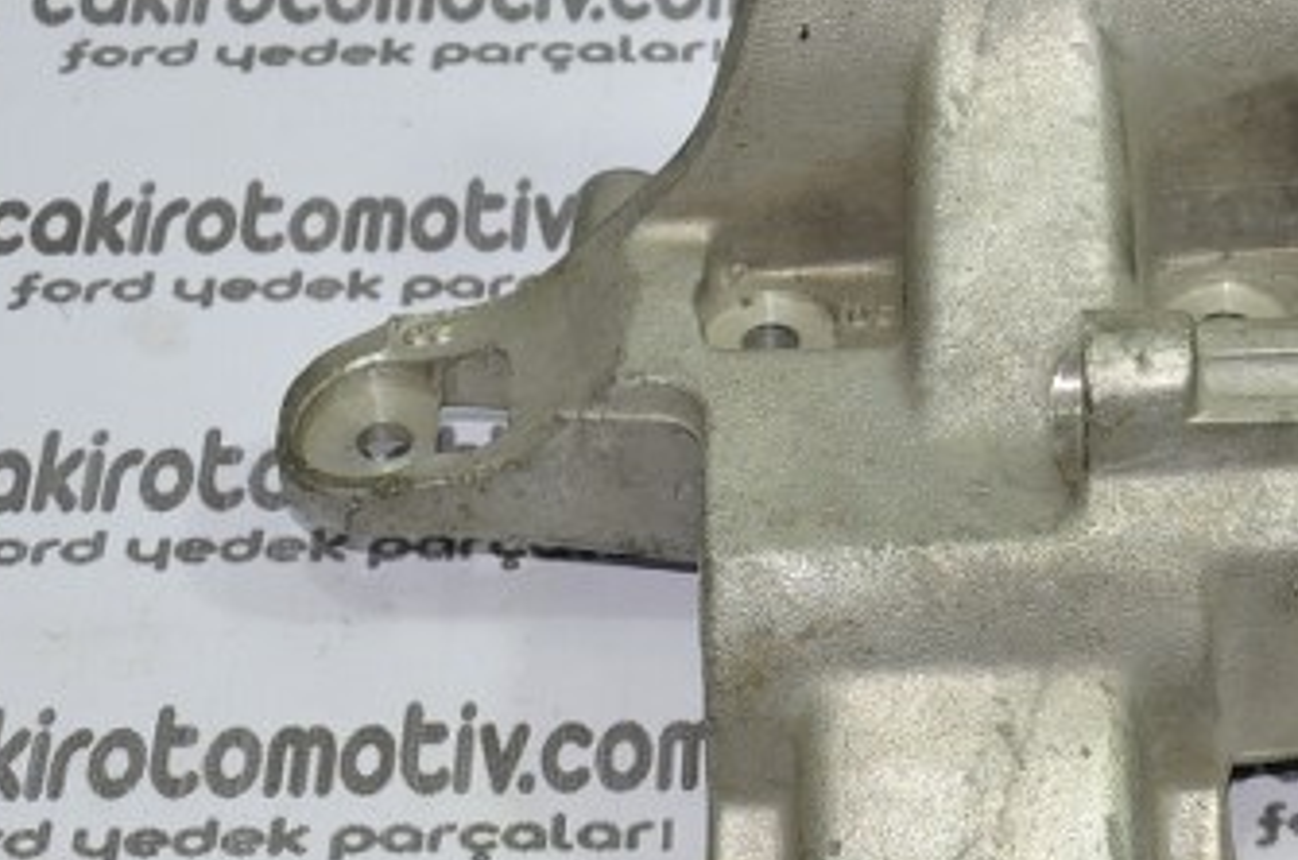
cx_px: 1190
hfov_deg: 16.7
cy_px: 325
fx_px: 4354
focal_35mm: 121
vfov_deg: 11.3
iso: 200
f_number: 5.6
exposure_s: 1/50
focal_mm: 30
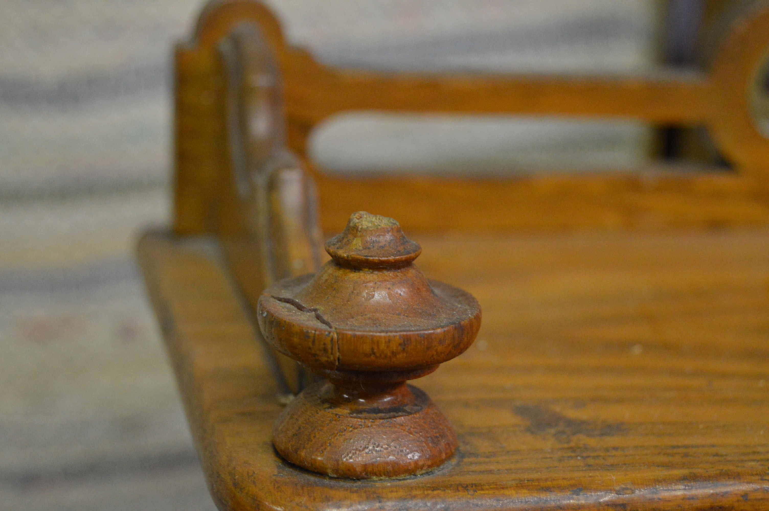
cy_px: 256
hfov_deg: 24.6
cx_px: 384
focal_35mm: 82
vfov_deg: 16.5
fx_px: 1761
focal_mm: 55
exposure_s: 1/40
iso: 3200
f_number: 5.6
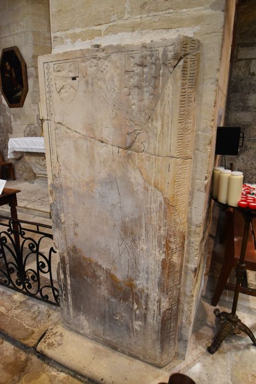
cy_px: 192
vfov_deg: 77.3
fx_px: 240
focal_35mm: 22
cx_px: 128
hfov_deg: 56.2
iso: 1100
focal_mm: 15
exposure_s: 1/60
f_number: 4
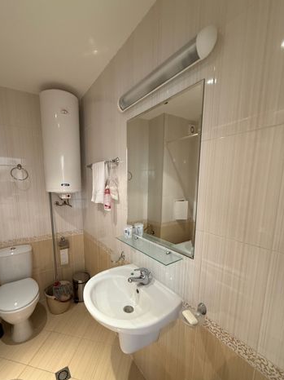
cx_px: 123
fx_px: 175
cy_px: 210
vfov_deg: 94.2
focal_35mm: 16
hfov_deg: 77.7
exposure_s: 1/50
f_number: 2.2
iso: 200
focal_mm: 2.22
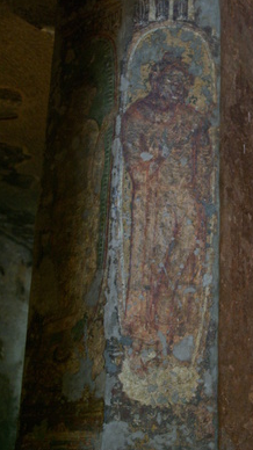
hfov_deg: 14.4
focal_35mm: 84
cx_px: 183
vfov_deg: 25.4
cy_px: 189
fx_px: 998
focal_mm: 43
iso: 800
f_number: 4.5
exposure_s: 1/8
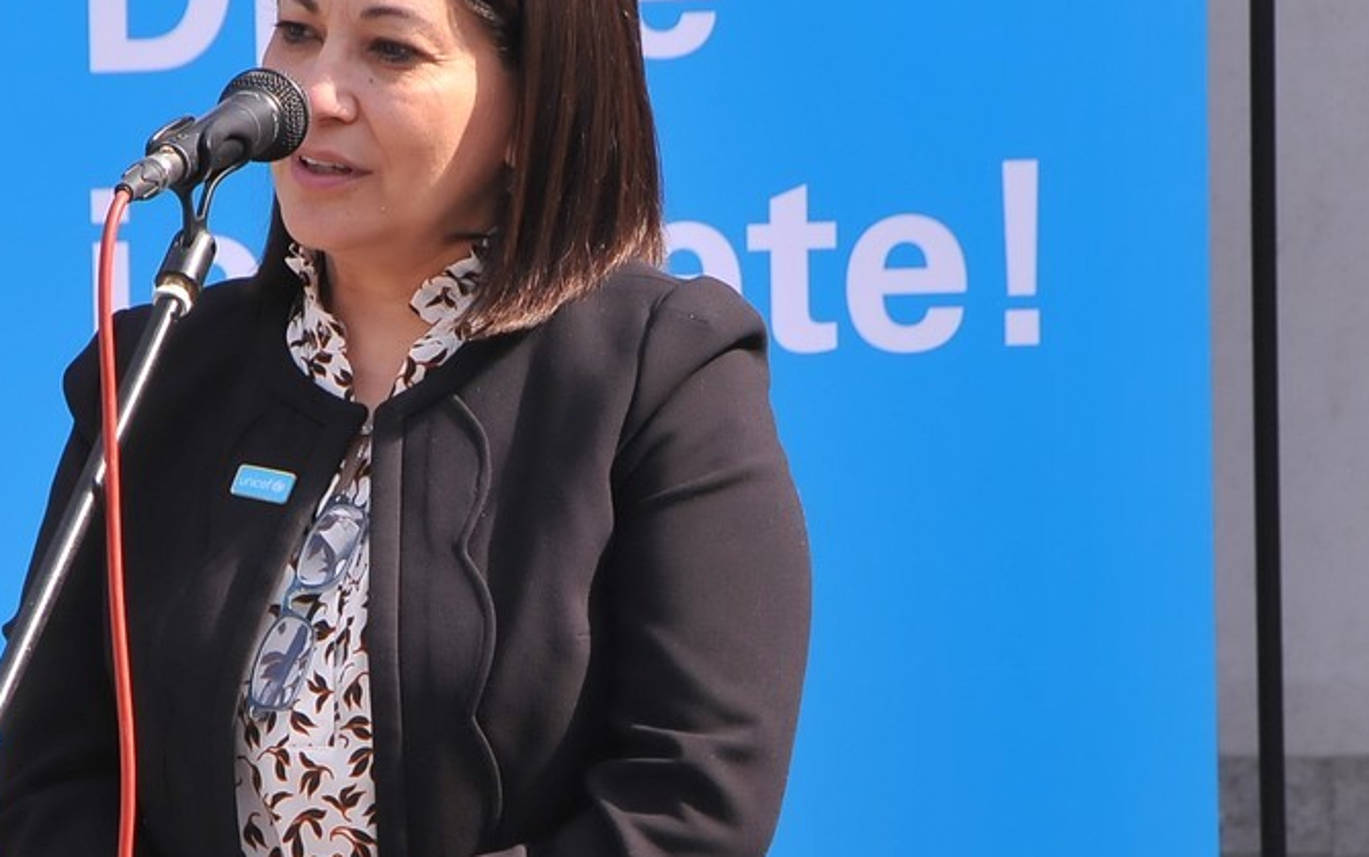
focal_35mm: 468
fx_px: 17467
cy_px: 428
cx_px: 445
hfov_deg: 4.5
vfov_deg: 2.8
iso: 800
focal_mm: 200
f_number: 10
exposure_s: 1/400
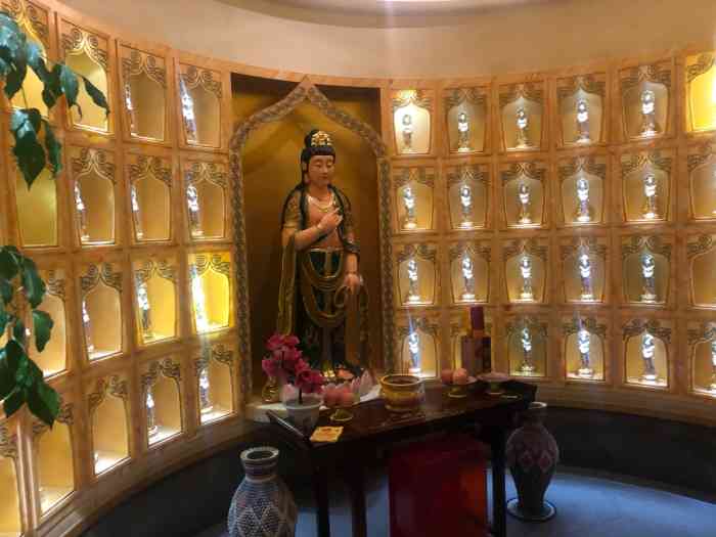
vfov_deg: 49.7
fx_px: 579
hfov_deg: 63.4
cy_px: 268
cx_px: 358
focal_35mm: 28
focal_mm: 4
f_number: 1.8
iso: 80
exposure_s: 1/6
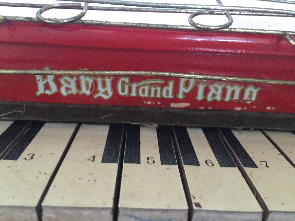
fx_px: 247
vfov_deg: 48.2
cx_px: 148
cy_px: 110
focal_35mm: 29
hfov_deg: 61.7
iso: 320
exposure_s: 1/15
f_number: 2.2
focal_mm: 4.15
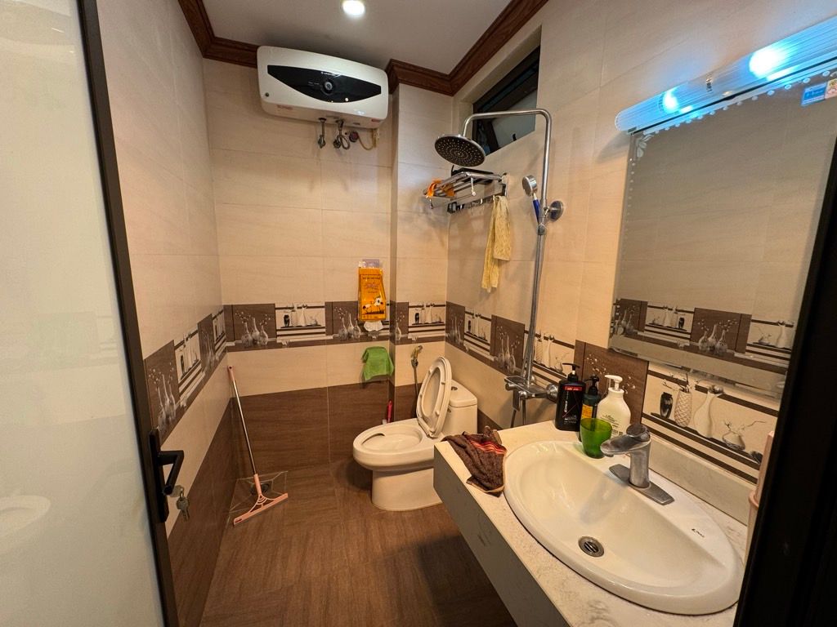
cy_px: 314
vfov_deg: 85.7
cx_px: 418
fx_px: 339
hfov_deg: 102.1
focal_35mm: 14
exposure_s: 1/100
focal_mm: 2.22
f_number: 2.2
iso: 100
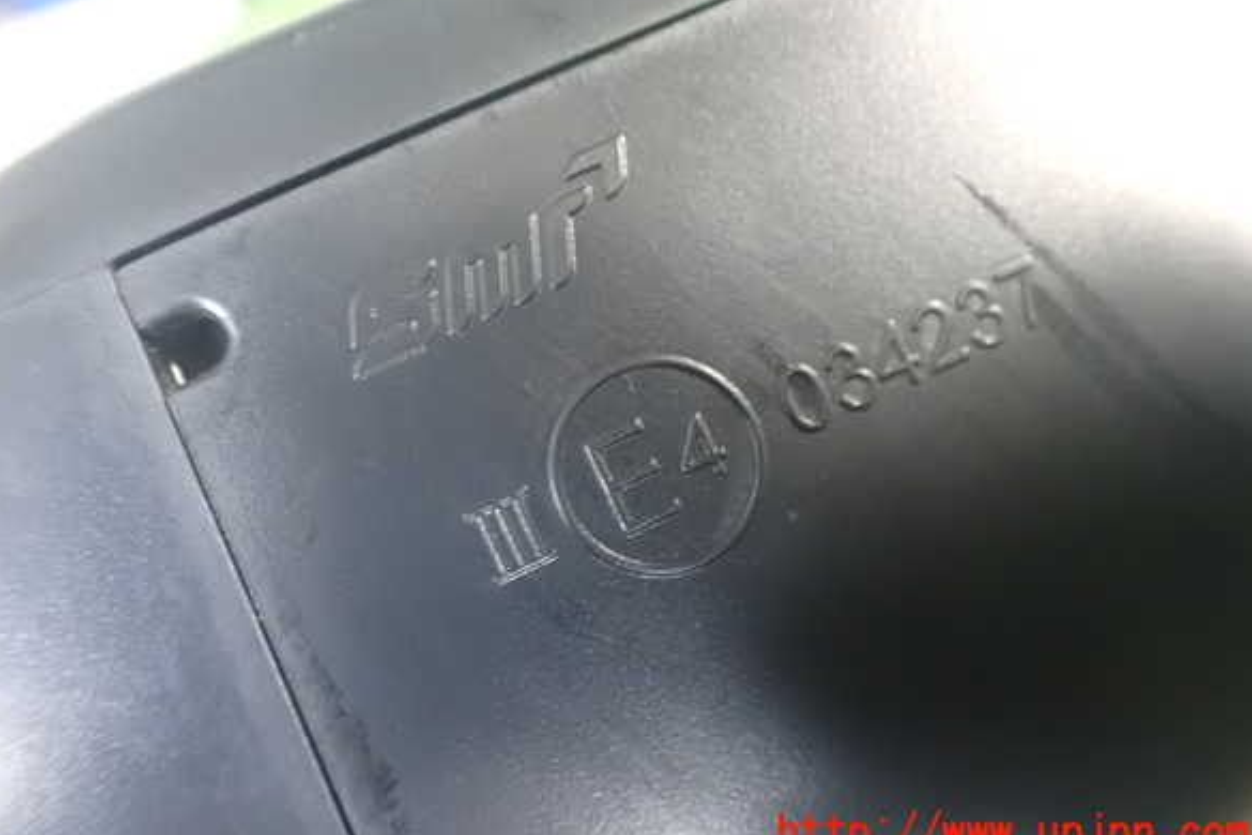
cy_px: 379
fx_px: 1113
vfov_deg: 41.1
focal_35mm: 32
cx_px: 619
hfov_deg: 58.7
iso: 1600
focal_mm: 5.4
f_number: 2.3
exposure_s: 1/25
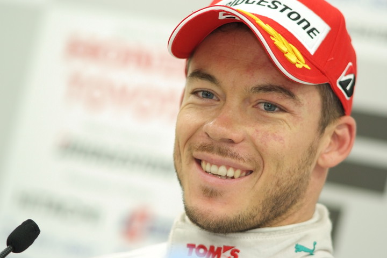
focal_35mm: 270
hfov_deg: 7.6
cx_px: 194
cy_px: 129
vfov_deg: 5.1
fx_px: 2902
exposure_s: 1/125
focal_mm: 180
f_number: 2.8
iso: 800
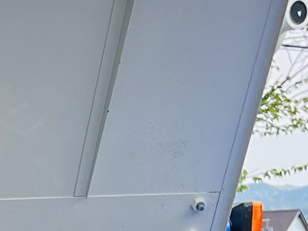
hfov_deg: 9.3
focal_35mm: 192
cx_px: -408
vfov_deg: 7.2
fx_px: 1709
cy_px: 575
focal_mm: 5.1
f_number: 1.6
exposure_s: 1/804
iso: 50
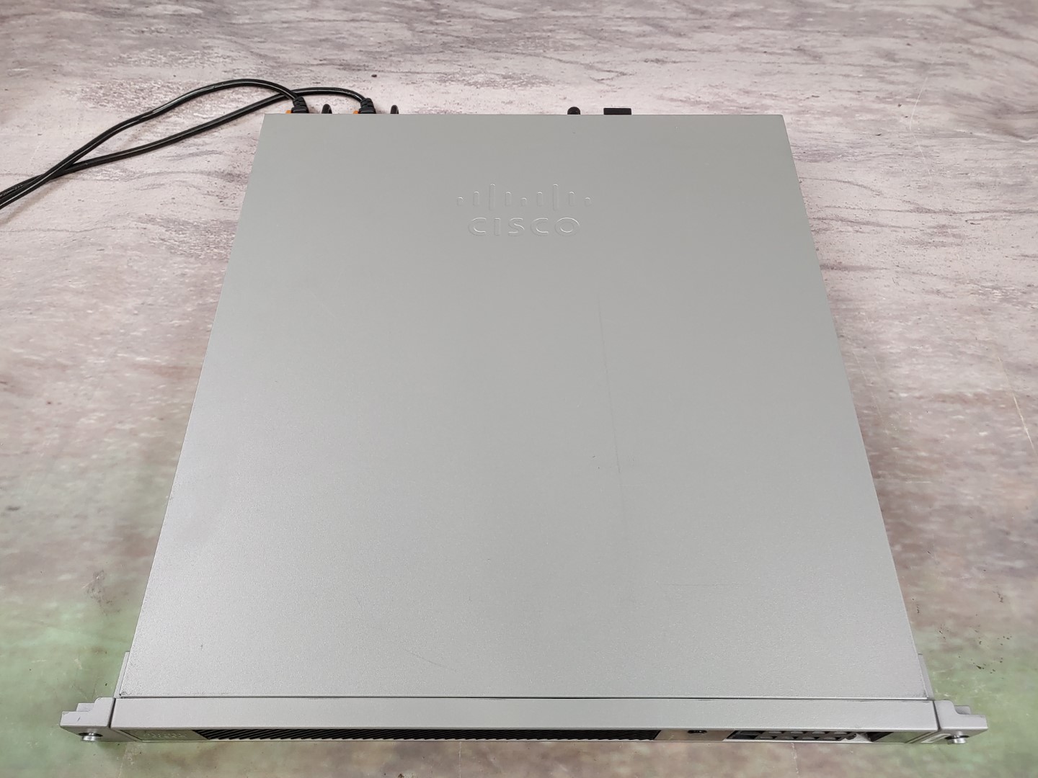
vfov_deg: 53.1
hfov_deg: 67.3
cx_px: 519
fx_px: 780
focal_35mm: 26
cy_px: 389
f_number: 1.8
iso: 50
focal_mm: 4.36
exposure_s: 1/120
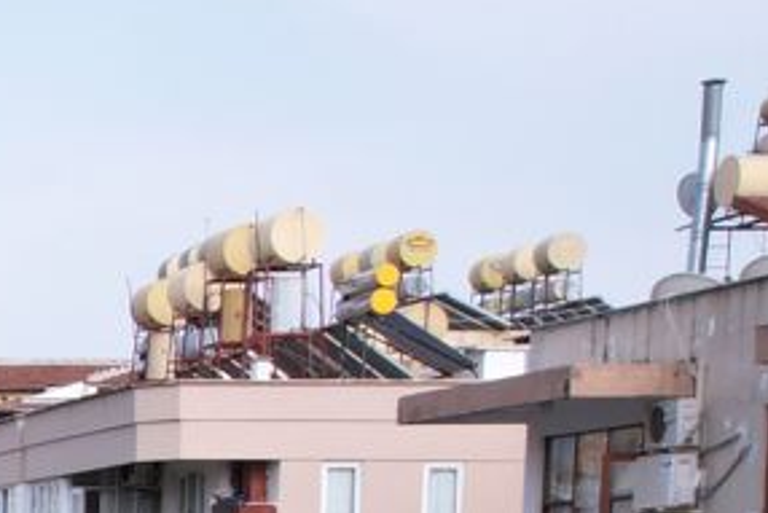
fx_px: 2625
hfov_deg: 13.2
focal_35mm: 123
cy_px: 886
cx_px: -980
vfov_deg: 10.6
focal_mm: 8.38
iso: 100
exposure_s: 1/240
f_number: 2.8
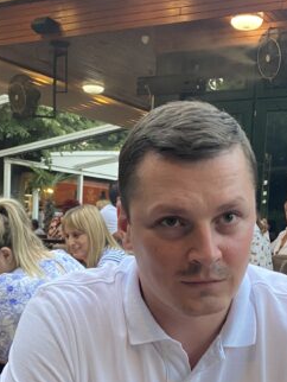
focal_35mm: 62
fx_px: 684
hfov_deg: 23.7
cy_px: 304
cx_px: 125
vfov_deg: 30.4
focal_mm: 4.25
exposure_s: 1/50
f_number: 1.8
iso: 160
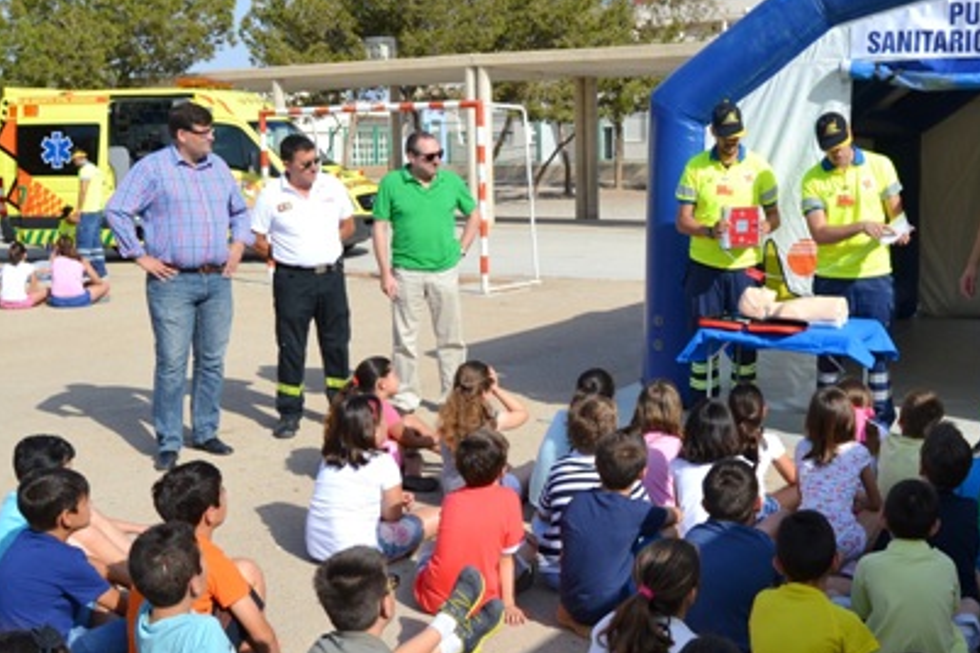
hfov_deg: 45.1
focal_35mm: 43
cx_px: 597
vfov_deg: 30.7
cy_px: 486
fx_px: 1170
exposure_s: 1/250
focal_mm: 18
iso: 100
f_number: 8
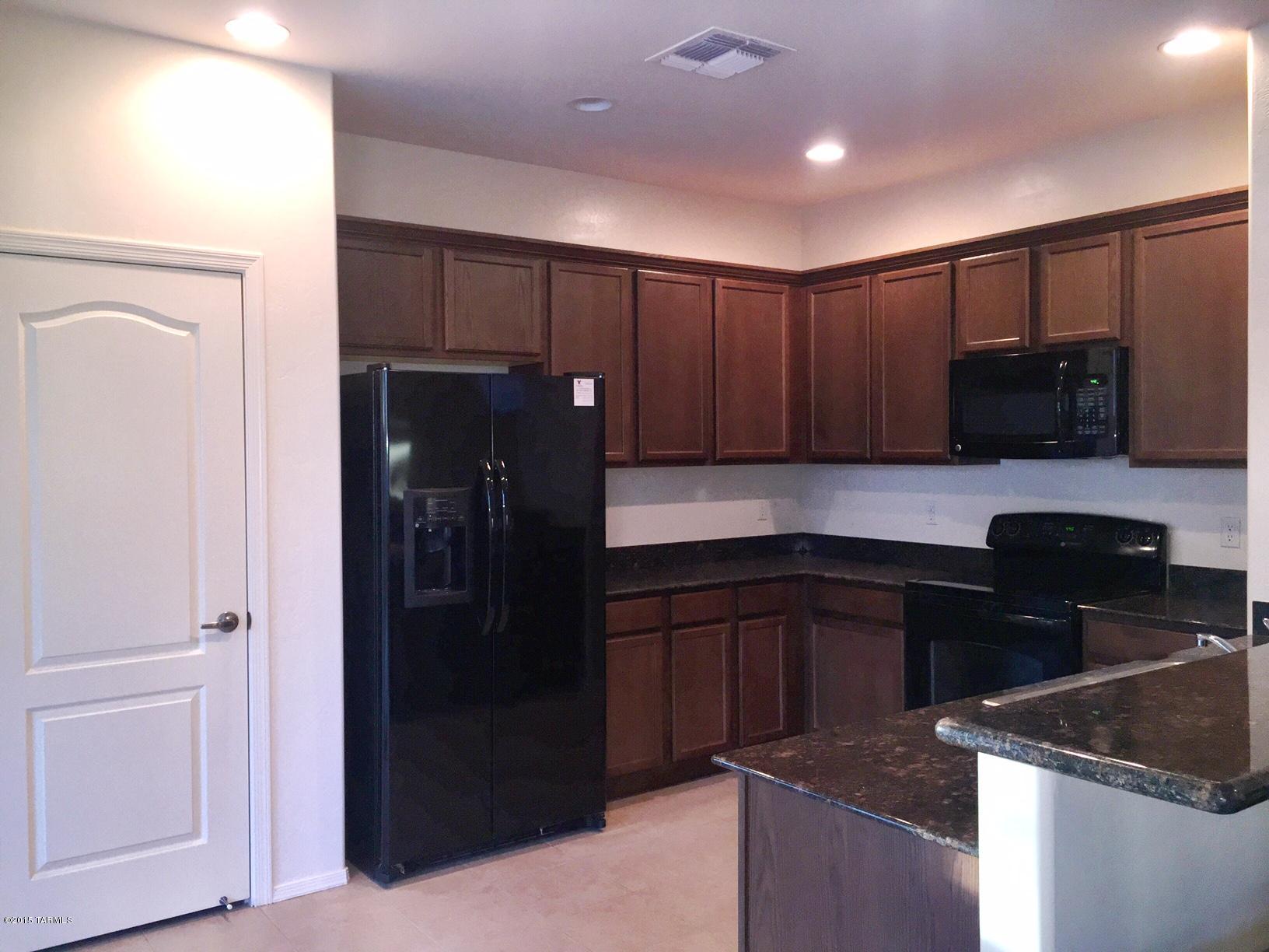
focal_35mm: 29
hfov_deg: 61.7
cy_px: 476
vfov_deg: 48.2
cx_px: 634
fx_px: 1063
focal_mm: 4.15
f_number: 2.2
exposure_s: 1/24
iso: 64
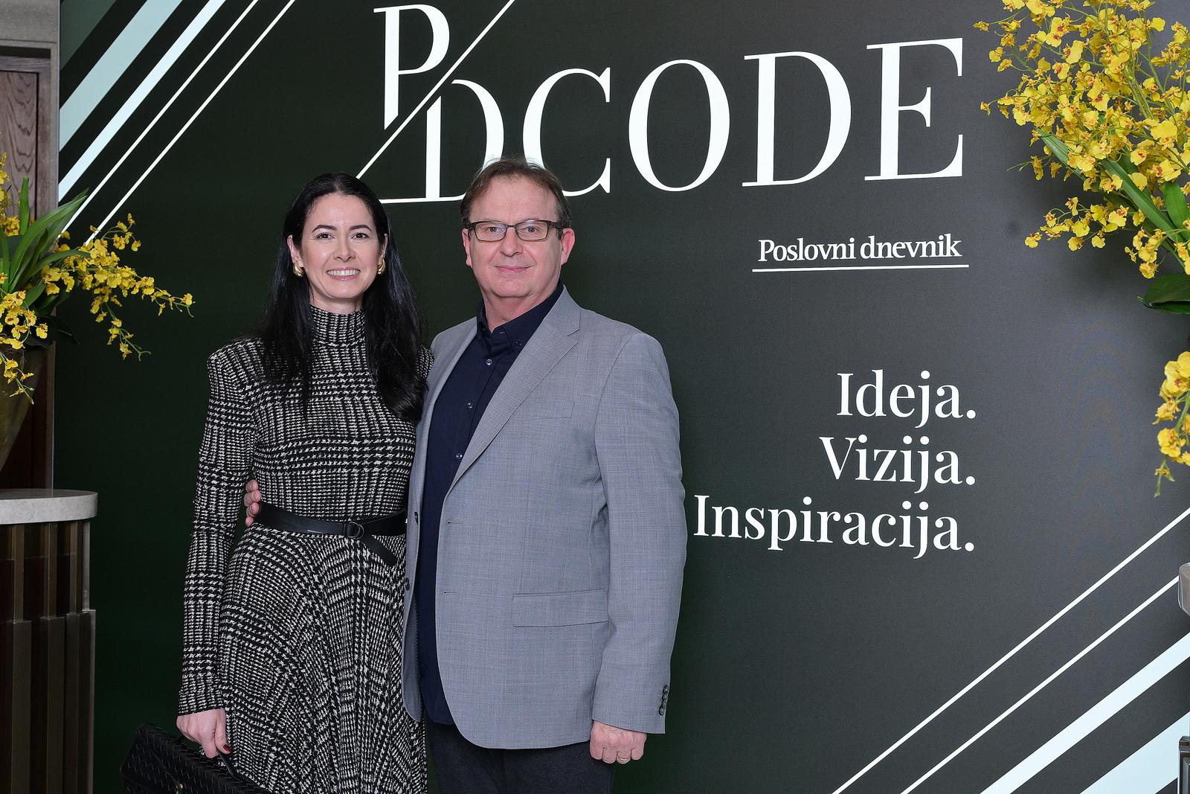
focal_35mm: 48
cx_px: 595
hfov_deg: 41.1
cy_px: 397
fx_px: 1587
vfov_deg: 28.1
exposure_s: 1/125
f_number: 5.6
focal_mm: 48
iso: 640
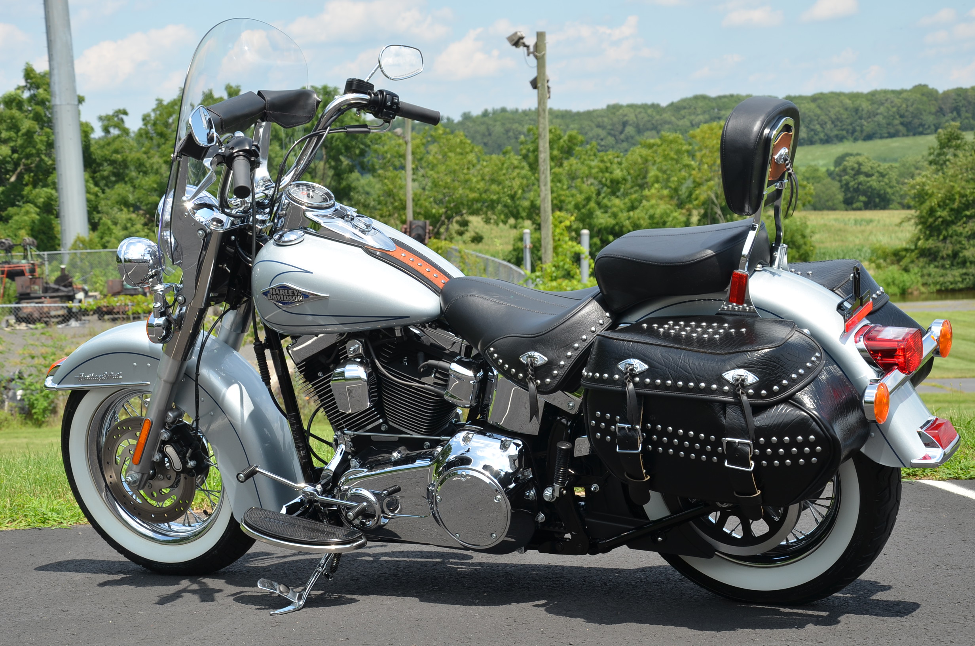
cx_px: 488
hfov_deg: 26.0
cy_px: 323
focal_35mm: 78
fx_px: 2108
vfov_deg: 17.4
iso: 160
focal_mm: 52
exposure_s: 1/250
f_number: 8
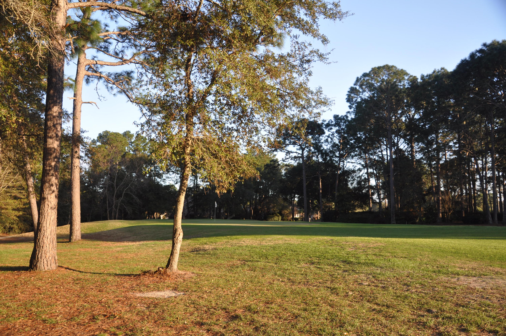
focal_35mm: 33
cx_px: 253
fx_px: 463
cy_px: 168
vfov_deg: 39.9
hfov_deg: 57.3
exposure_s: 1/125
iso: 280
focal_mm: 22
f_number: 5.6
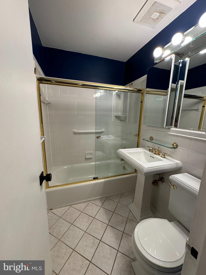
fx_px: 111
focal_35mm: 14
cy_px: 138
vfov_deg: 102.1
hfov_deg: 85.7
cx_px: 103
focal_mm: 2.22
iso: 200
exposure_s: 1/60
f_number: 2.2
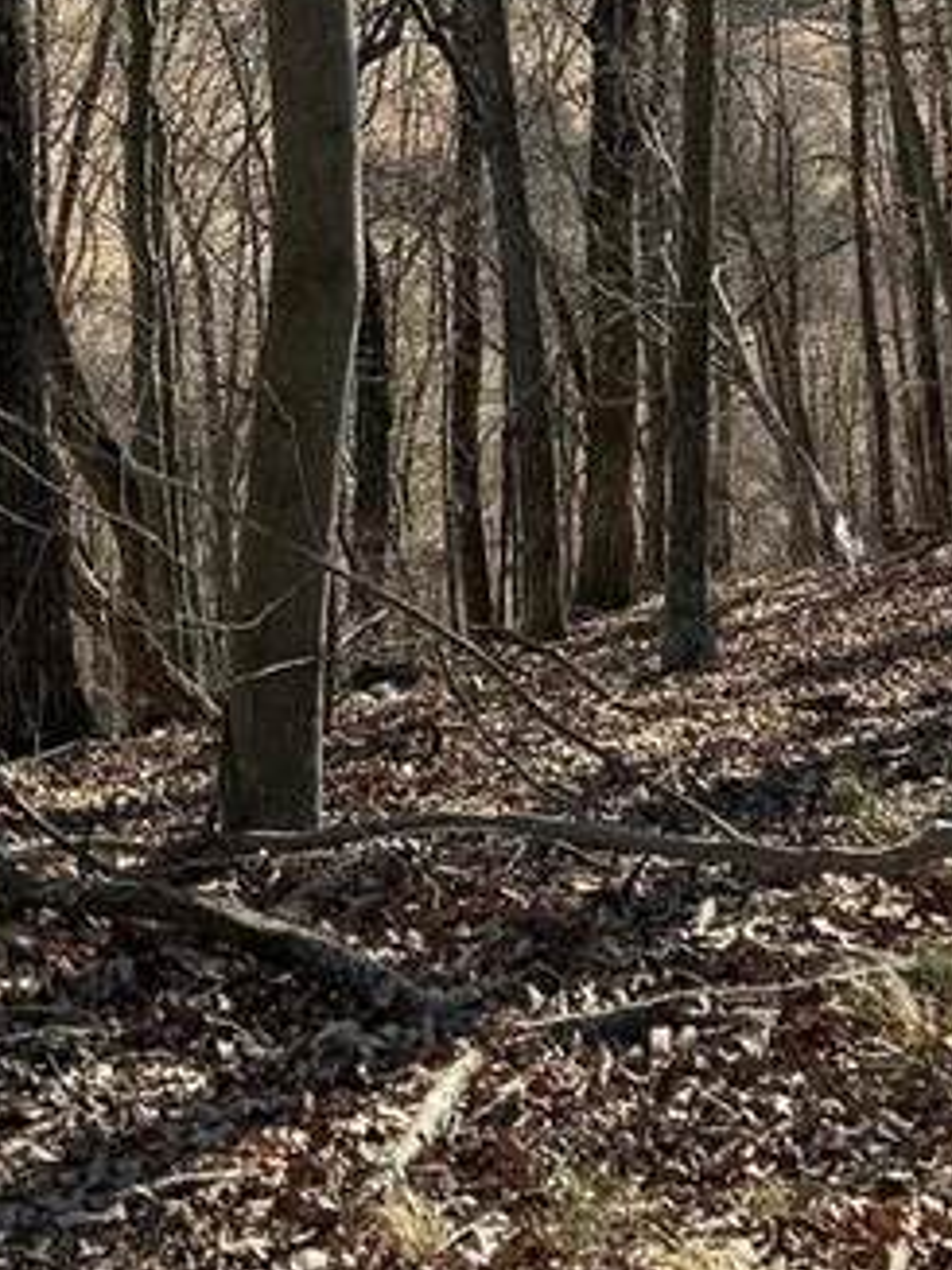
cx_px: 571
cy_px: -179
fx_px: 3449
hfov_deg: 15.7
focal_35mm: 94
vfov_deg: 19.8
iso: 80
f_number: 1.78
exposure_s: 1/1855
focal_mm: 6.76
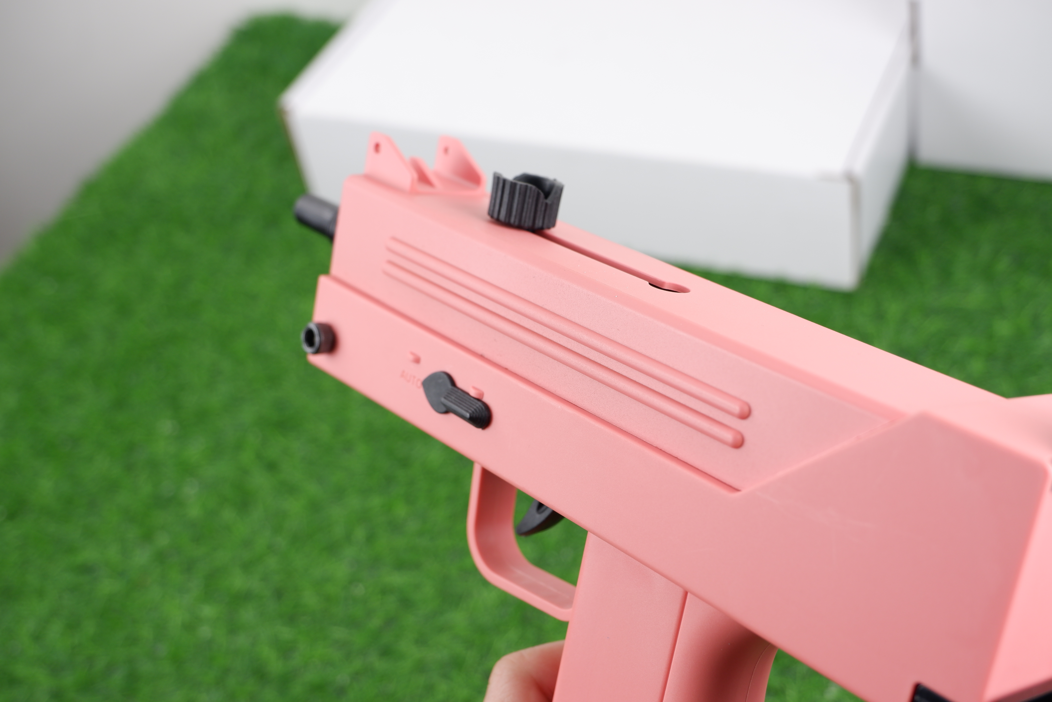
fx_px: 1403
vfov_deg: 28.1
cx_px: 526
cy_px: 351
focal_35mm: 48
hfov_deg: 41.1
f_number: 4.9
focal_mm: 32.3
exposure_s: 1/60
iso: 200
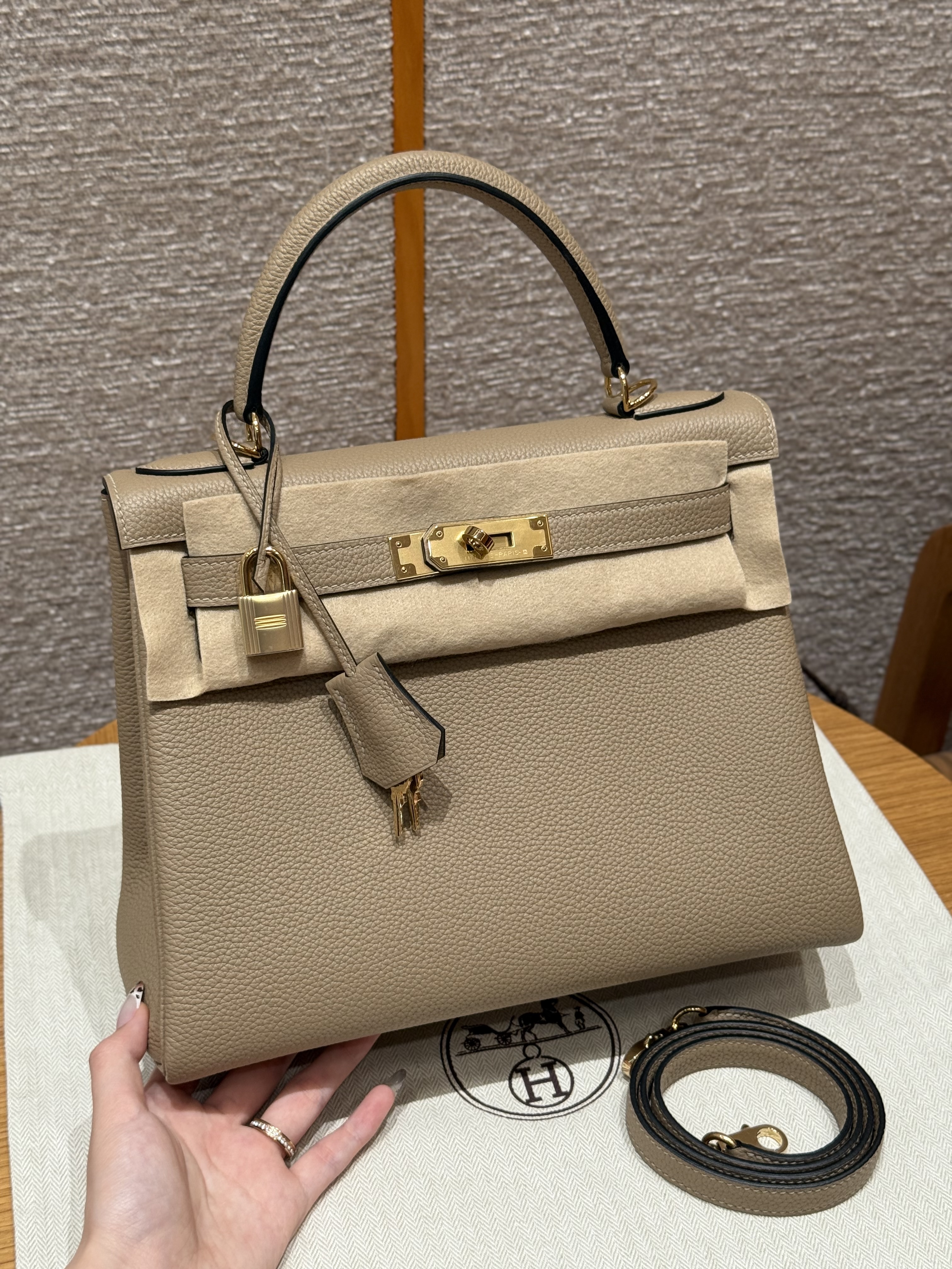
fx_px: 1760
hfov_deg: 30.3
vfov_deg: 39.7
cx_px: 476
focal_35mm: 48
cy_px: 634
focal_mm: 6.76
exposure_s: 1/100
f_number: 1.78
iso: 80
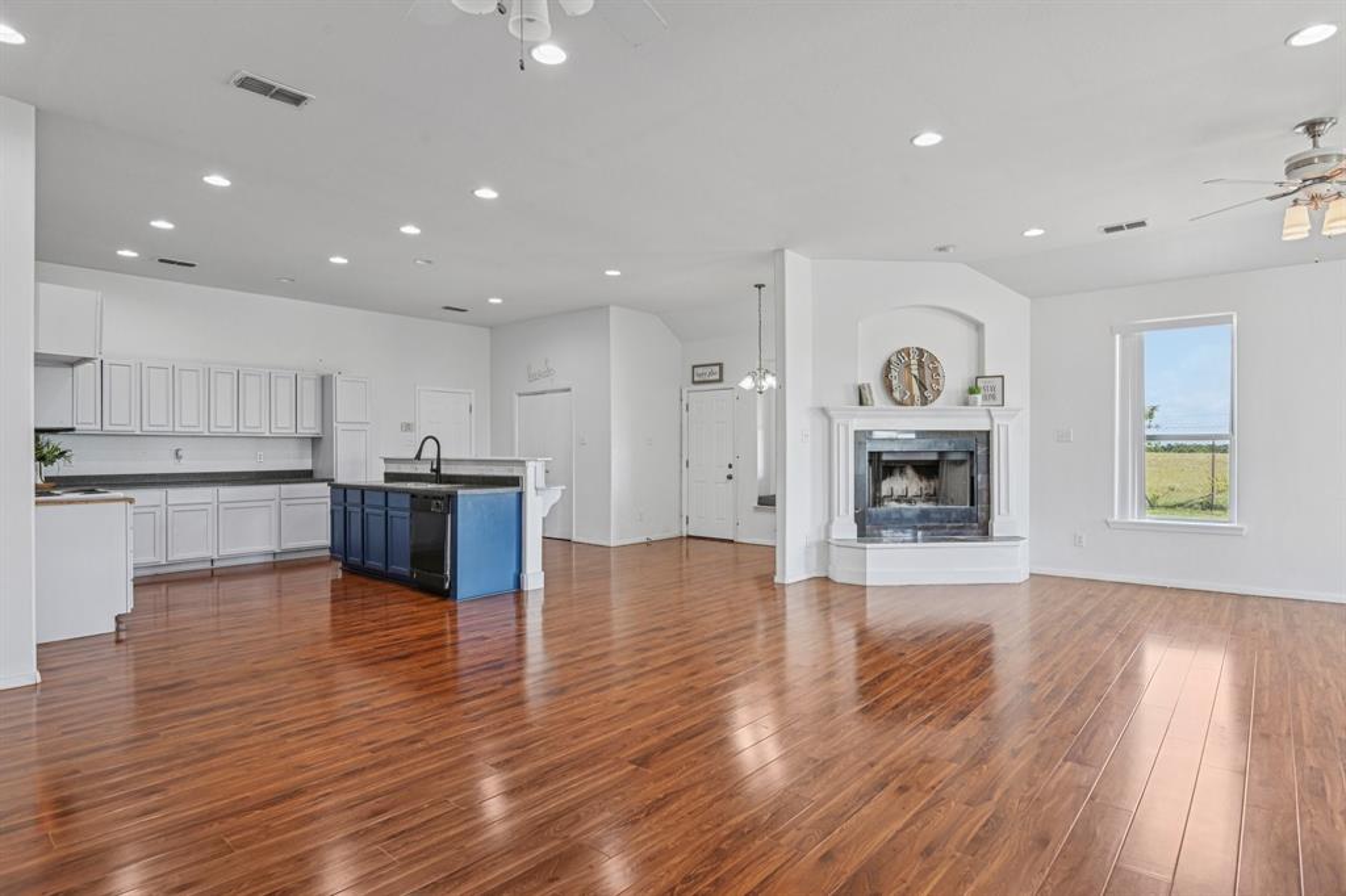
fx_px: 710
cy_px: 448
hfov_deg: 86.9
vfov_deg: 64.5
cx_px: 673
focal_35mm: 19
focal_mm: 19
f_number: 8
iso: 400
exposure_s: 1/30
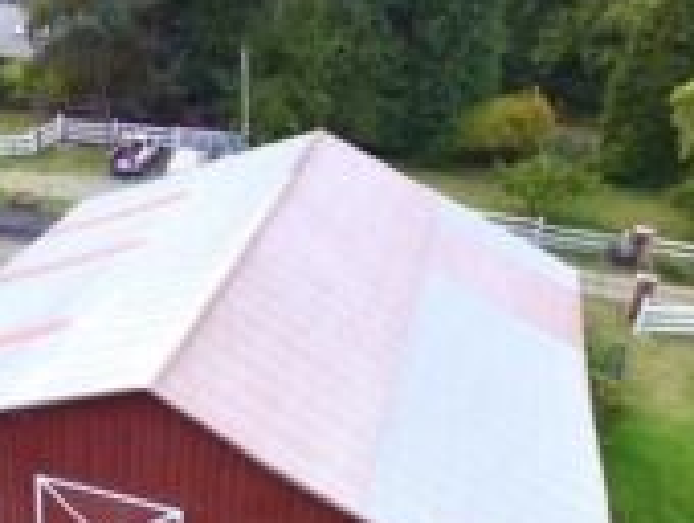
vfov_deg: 30.3
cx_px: 82
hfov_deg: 37.9
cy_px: 405
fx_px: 944
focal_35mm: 47
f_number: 2.8
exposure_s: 1/336
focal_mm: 3.61
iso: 100
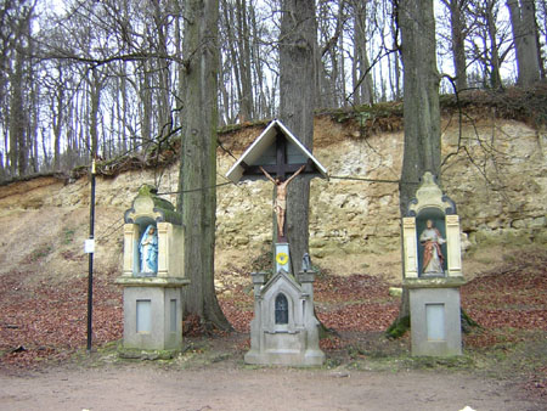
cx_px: 274
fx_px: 569
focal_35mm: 36
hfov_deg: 51.3
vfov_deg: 39.7
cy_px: 206
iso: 100
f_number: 2.6
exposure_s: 1/11.2
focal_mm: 4.7
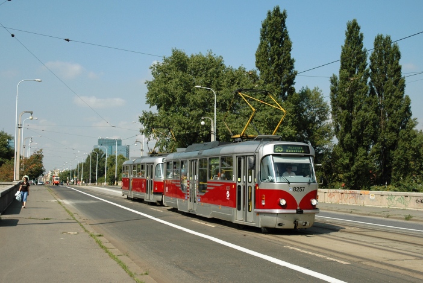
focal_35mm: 40
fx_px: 476
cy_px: 142
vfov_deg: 33.1
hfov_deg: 47.9
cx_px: 212
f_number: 5
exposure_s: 1/1600
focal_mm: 27
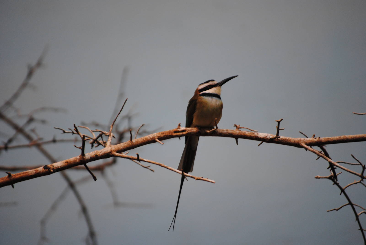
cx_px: 183
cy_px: 122
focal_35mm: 300
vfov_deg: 4.6
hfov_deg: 6.9
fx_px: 3054
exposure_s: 1/200
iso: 400
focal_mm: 200
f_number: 5.6
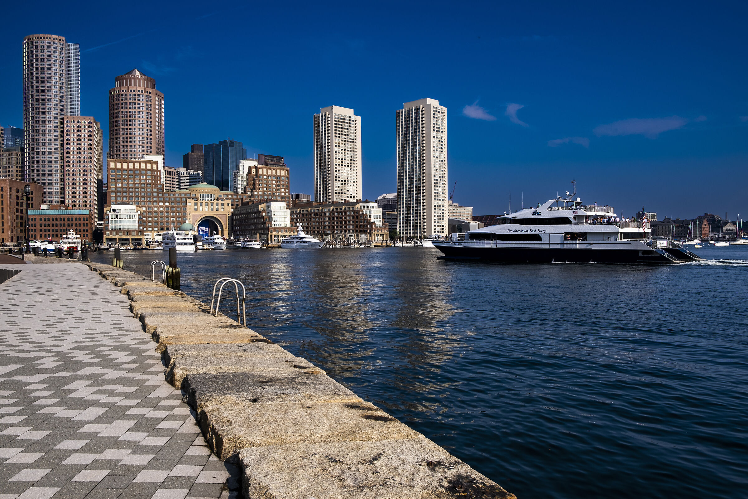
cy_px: 250
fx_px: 561
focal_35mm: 27
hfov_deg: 67.4
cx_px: 374
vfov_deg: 47.9
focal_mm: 18
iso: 160
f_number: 7.1
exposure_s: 1/450
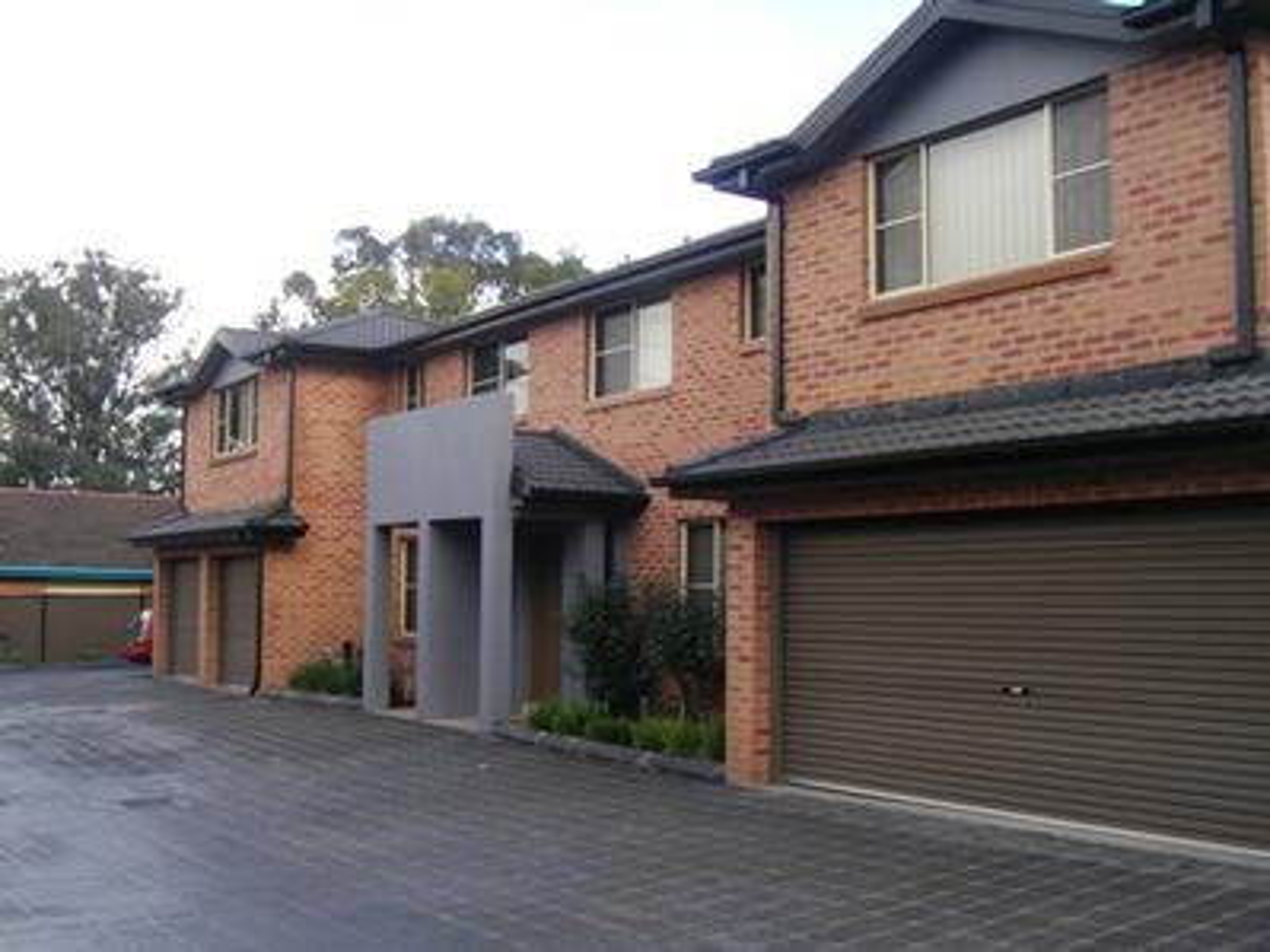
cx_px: 635
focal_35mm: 36
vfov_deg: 39.6
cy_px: 476
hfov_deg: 51.4
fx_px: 1320
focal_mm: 60
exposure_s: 1/180
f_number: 2.8
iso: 64
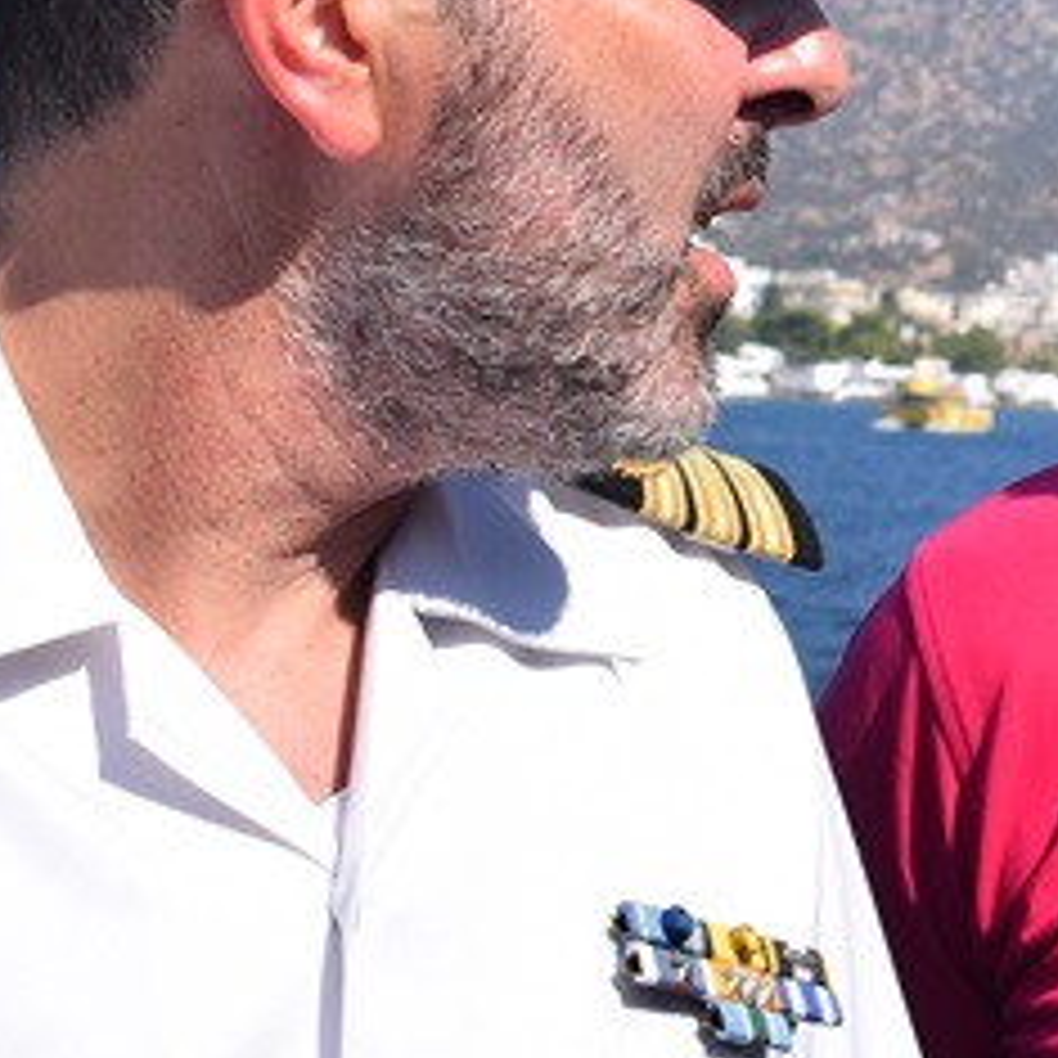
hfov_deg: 9.9
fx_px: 6017
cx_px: 1333
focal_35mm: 174
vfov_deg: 9.9
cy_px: -95
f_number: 10
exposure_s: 1/400
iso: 200
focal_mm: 32
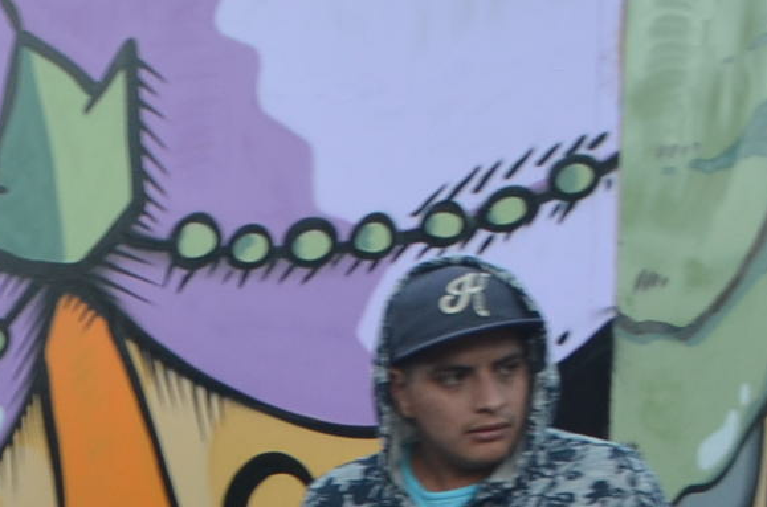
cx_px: -273
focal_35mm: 115
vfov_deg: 11.1
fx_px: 2444
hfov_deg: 16.7
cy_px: 888
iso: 400
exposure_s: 1/100
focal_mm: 18
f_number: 5
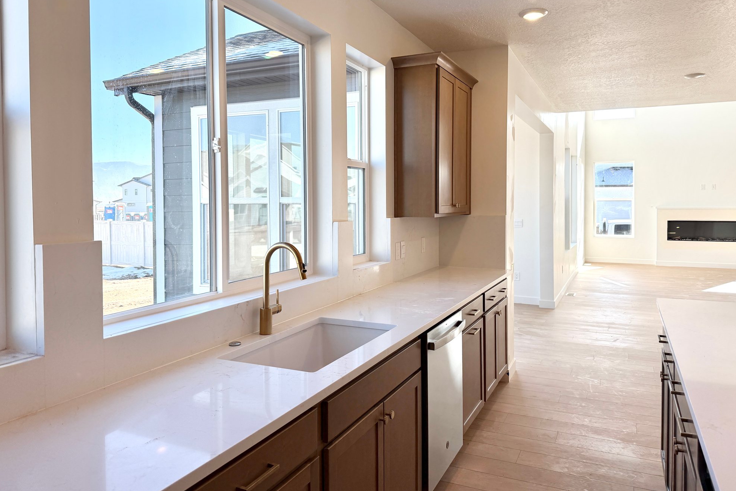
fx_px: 532
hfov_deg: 69.4
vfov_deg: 49.5
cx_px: 370
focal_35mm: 26
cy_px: 217
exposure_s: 1/943
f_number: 1.78
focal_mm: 6.76
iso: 100
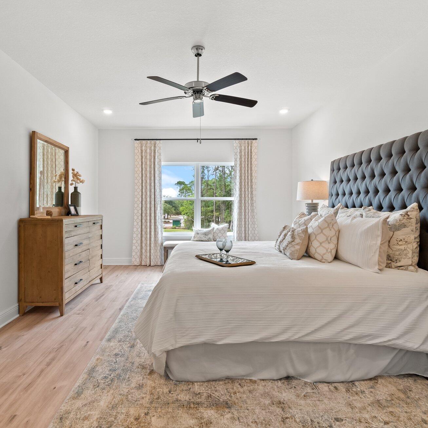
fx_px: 280
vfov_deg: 74.8
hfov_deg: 74.6
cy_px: 205
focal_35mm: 20
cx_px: 194
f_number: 8
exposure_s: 1/2
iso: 400
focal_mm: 10
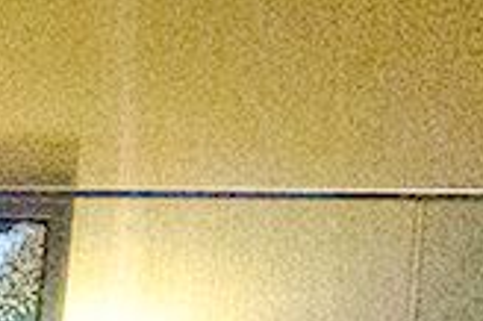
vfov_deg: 3.2
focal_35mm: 413
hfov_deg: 5.0
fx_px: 5540
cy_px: -670
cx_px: 230
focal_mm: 41
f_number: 7.1
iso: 1600
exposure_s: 1/80
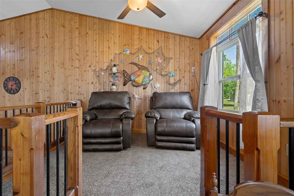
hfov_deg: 93.3
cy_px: 98
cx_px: 147
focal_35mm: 17
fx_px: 139
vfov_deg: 70.4
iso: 320
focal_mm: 17
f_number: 9
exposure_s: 1.6
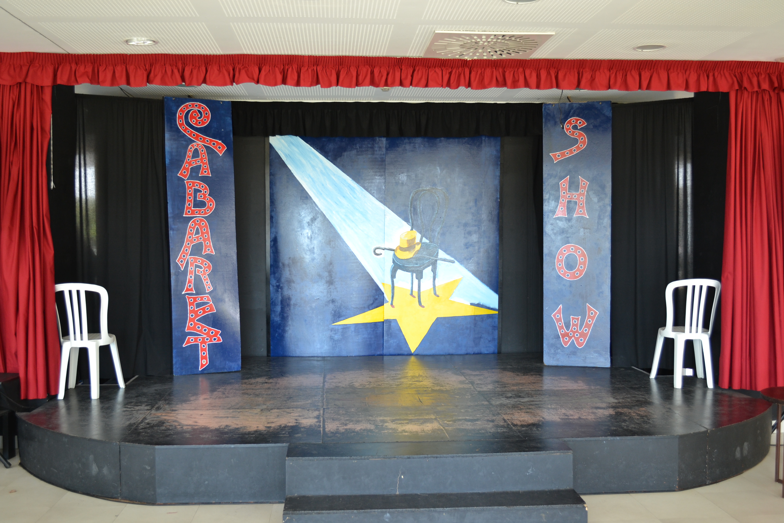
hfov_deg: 53.1
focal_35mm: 36
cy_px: 262
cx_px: 392
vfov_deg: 36.9
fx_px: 784
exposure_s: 1/50
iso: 400
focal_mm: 24
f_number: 4
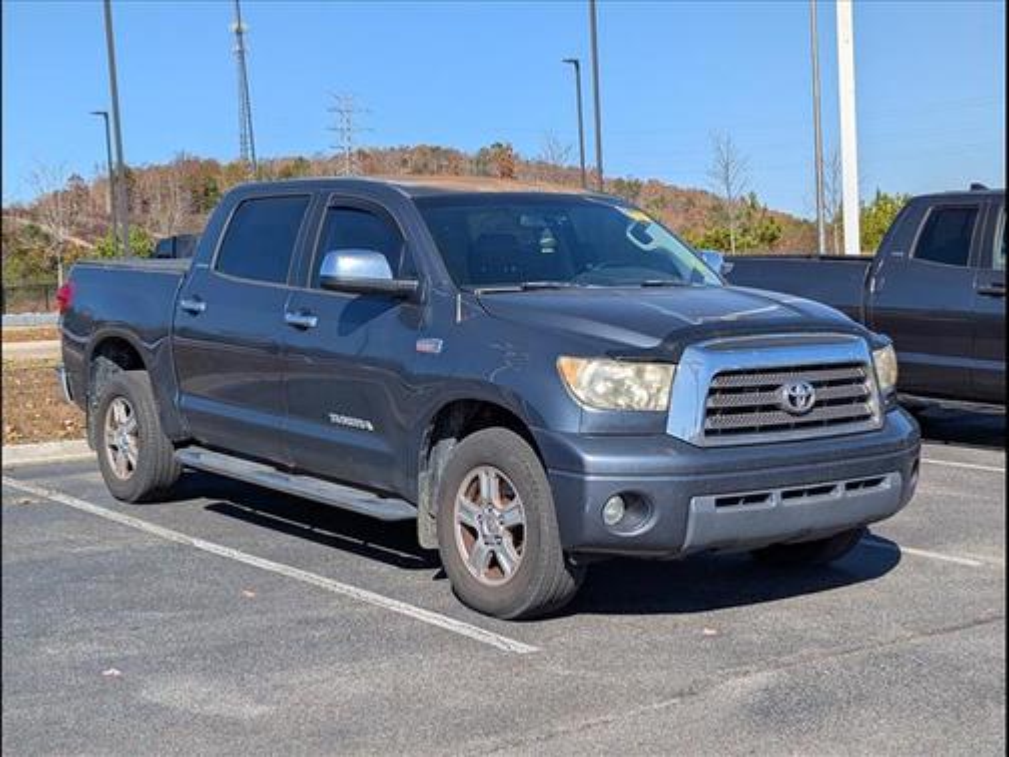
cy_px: 378
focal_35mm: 49
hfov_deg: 38.9
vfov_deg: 29.7
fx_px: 1428
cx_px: 504
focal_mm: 6.9
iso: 20
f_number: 1.68
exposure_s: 1/1250
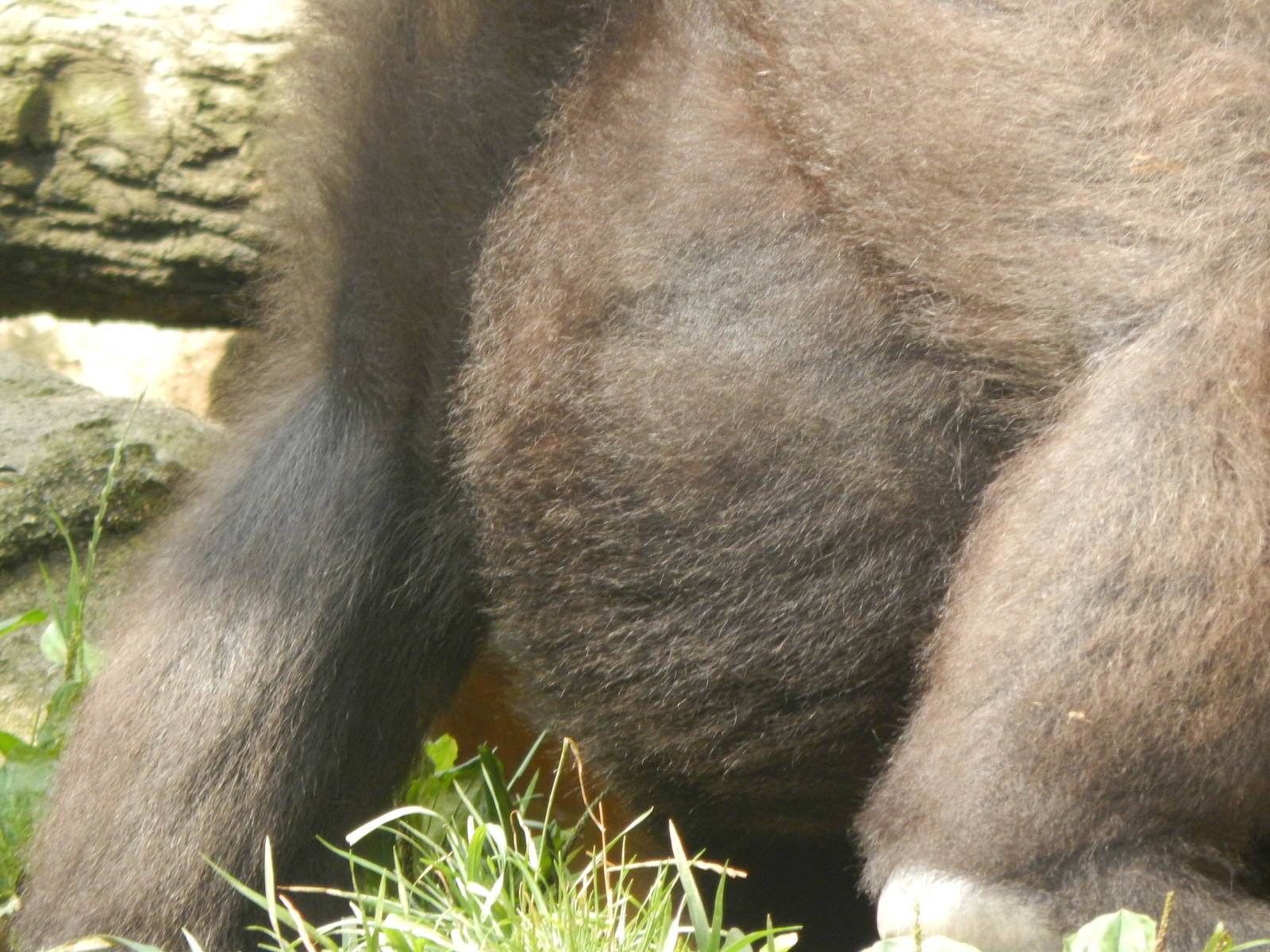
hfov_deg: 2.9
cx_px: 635
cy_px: 476
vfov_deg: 2.2
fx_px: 24765
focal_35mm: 675
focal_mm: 120
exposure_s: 1/200
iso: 400
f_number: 5.8
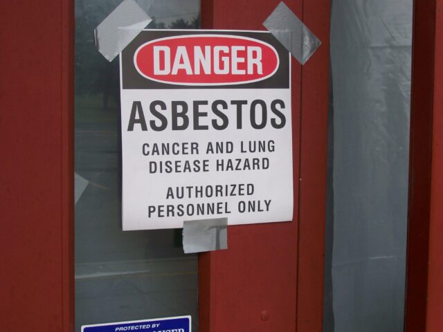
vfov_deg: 21.0
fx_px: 896
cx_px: 222
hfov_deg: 27.8
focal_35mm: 70
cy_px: 166
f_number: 3.8
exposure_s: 1/389
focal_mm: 11.6
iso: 80
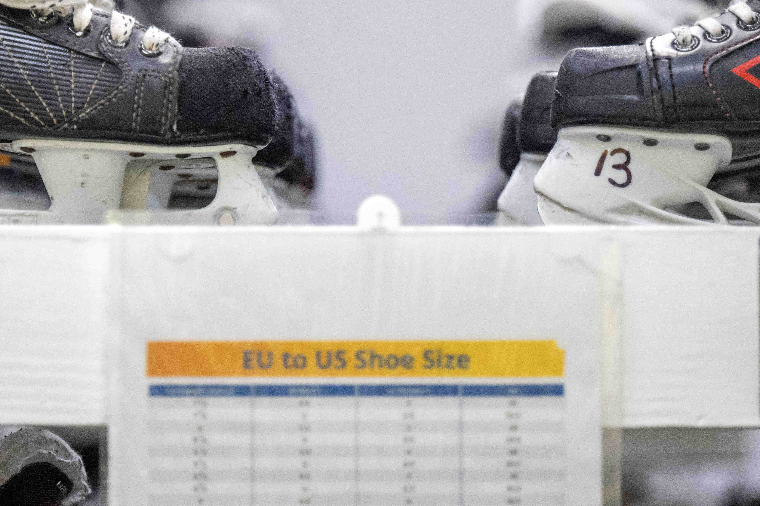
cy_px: 69
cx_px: 346
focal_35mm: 324
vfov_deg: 4.2
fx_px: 6839
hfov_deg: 6.4
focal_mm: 165
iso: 4000
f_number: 2.8
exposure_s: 1/640
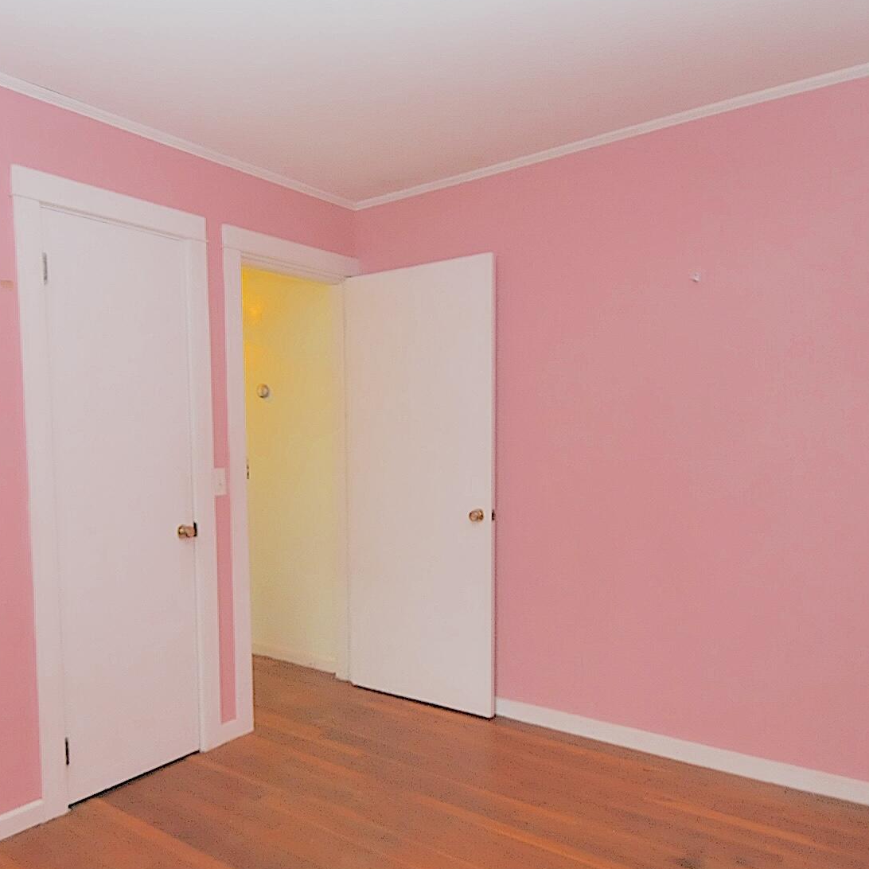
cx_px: 306
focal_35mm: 25
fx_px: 710
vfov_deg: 62.8
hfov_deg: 61.7
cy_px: 479
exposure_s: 1/60
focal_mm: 10
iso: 800
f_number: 3.5
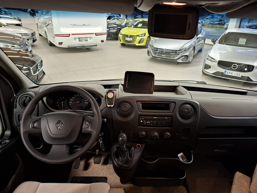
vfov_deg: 58.9
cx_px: 128
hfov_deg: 73.9
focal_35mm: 23
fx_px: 171
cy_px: 96
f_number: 1.8
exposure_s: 1/33
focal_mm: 5.54
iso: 250
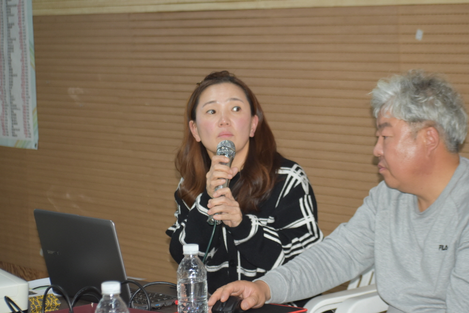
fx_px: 1369
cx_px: 234
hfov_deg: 19.4
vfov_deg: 13.1
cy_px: 156
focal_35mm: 105
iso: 800
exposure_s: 1/60
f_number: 4.5
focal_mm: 70
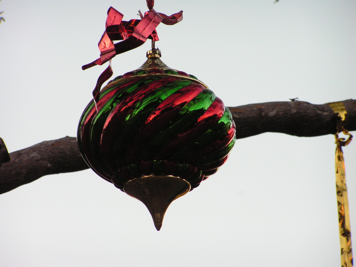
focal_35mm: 269
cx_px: 178
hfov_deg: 7.4
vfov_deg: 5.5
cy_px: 134
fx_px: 2766
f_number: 3.2
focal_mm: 44.7
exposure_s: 1/250
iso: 125
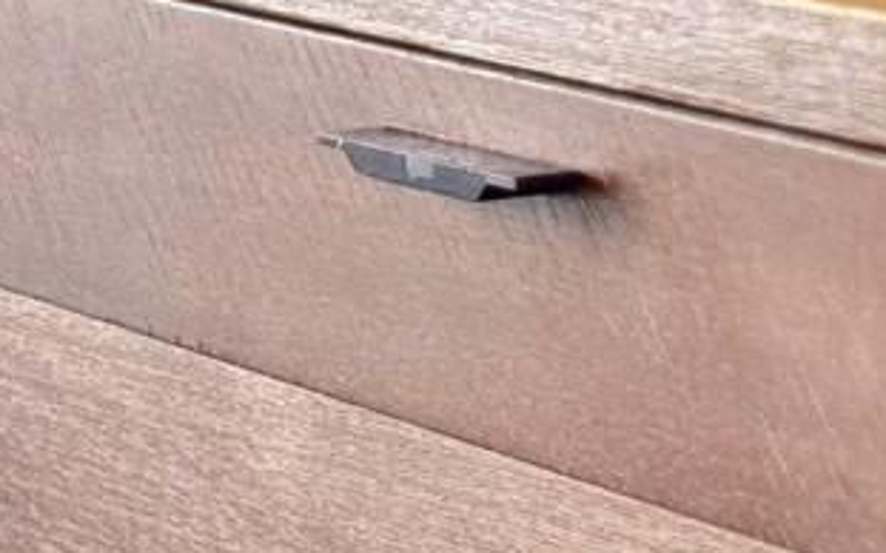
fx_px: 6323
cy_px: -804
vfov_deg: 4.9
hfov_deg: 8.0
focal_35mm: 262
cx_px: 581
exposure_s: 1/60
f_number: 1.78
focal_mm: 6.76
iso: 80
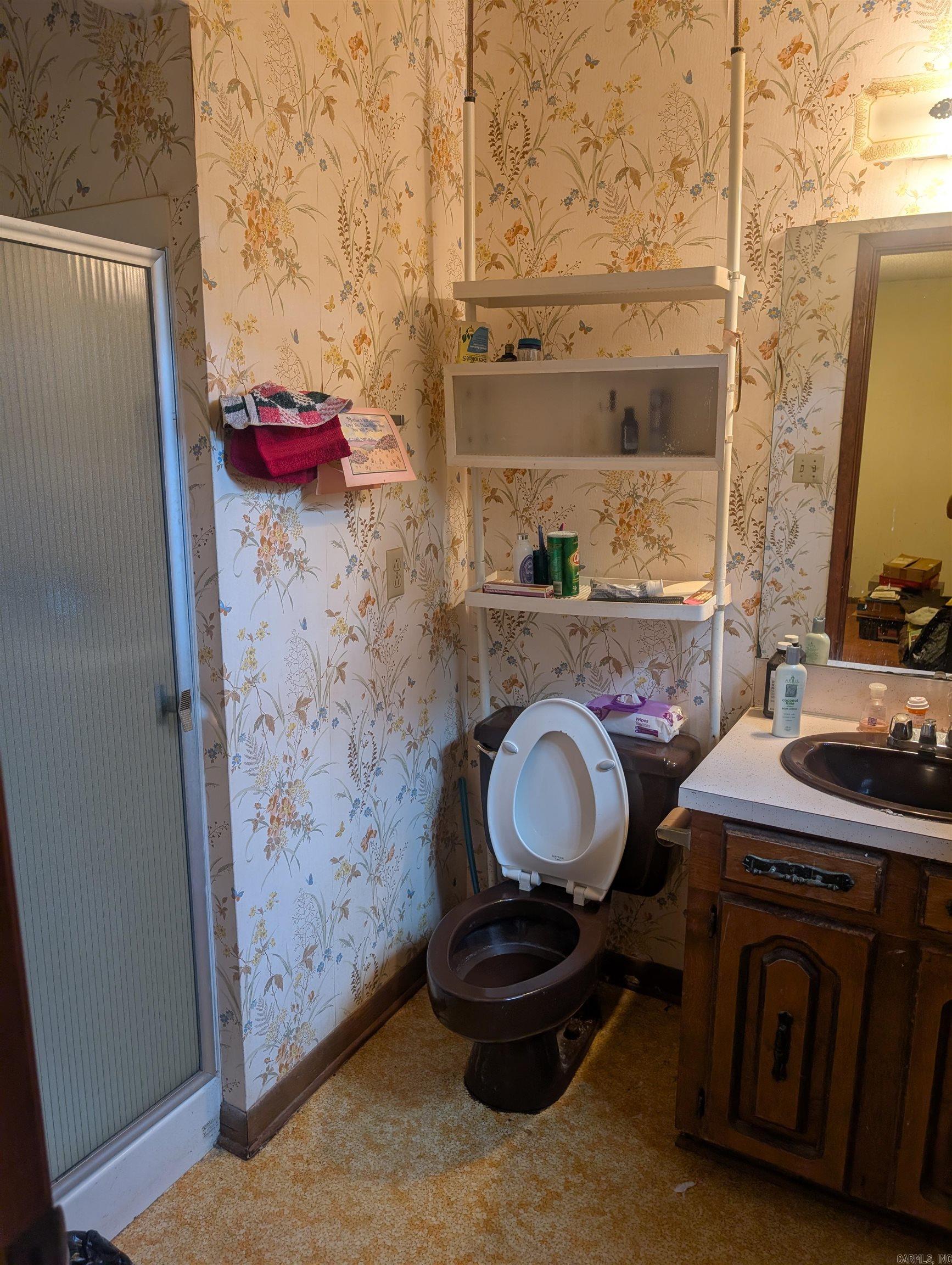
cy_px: 632
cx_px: 476
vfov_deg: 71.5
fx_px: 878
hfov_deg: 56.9
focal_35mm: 24
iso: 60
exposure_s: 1/24
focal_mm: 6.9
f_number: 1.68
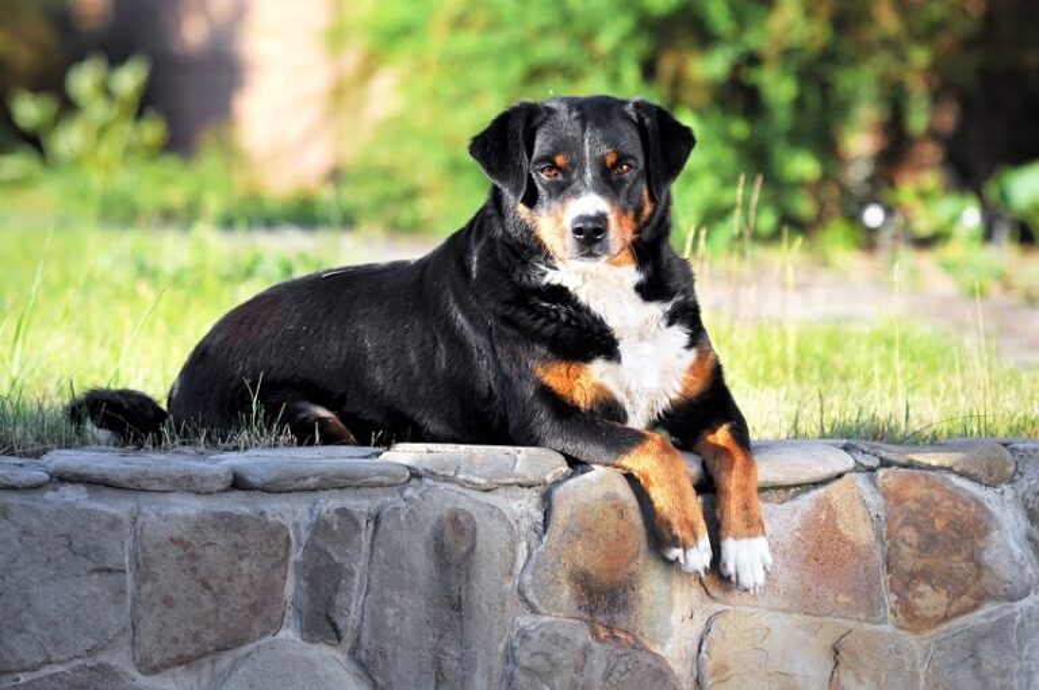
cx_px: 520
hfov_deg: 10.2
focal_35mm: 202
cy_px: 345
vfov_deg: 6.8
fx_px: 5837
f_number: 3.5
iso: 400
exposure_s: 1/1600
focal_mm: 135
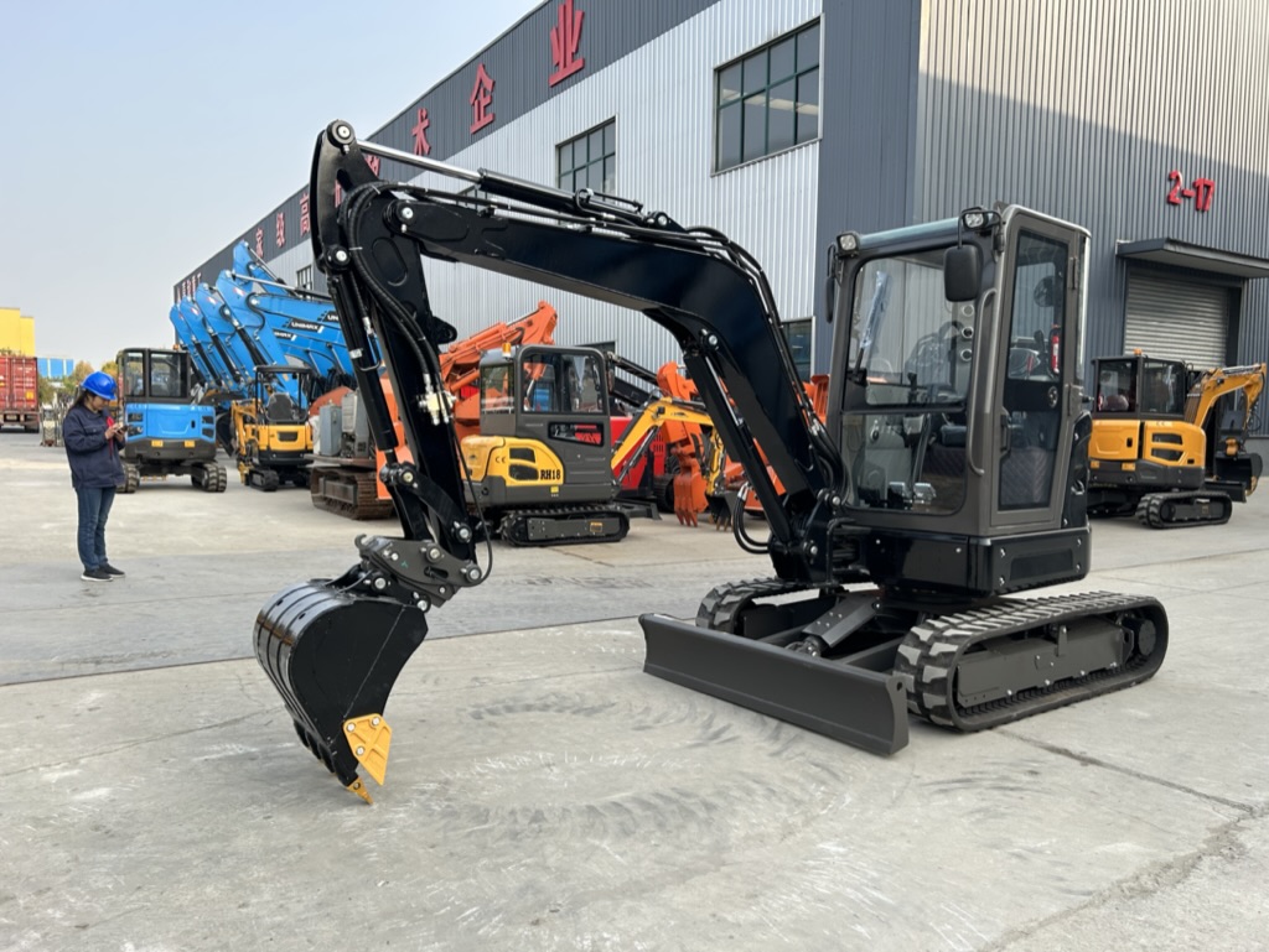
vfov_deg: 53.1
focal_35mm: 26
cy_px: 476
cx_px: 634
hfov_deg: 67.3
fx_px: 954
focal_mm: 5.7
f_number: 1.5
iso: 50
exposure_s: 1/846
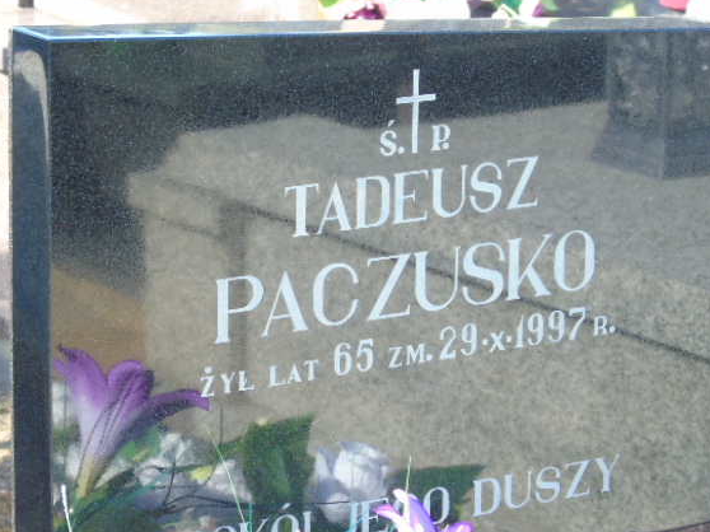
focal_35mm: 163
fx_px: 3342
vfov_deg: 9.1
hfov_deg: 12.1
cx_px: 379
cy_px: 269
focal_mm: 25
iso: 200
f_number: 4.7
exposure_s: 1/125
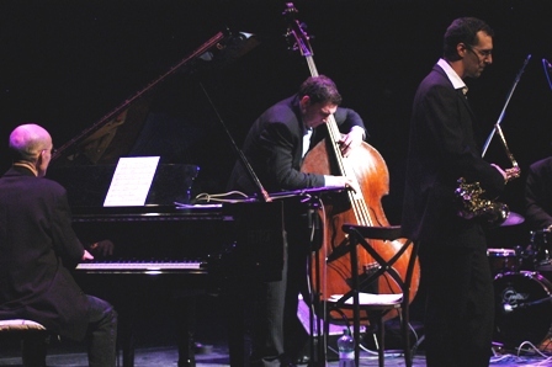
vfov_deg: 11.4
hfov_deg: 17.1
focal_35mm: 120
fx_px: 1839
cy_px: 184
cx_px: 276
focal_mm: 80
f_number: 2.8
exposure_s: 1/80
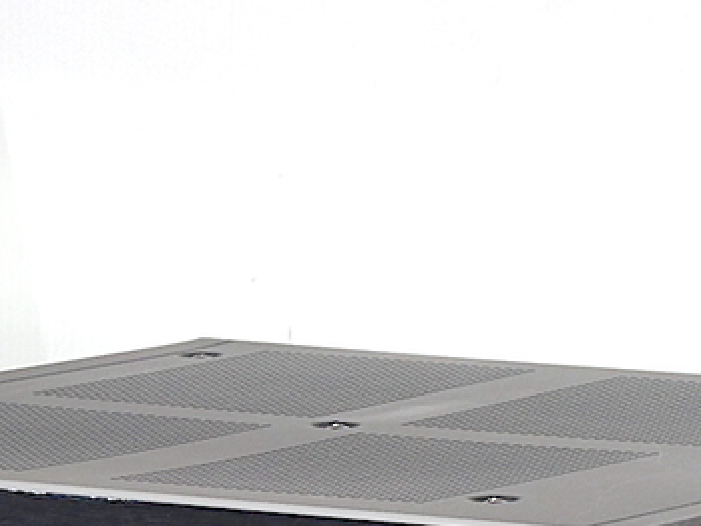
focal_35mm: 341
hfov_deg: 5.8
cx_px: 323
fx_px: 6908
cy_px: 701
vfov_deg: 4.3
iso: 200
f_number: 5.2
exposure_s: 1/8
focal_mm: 22.3
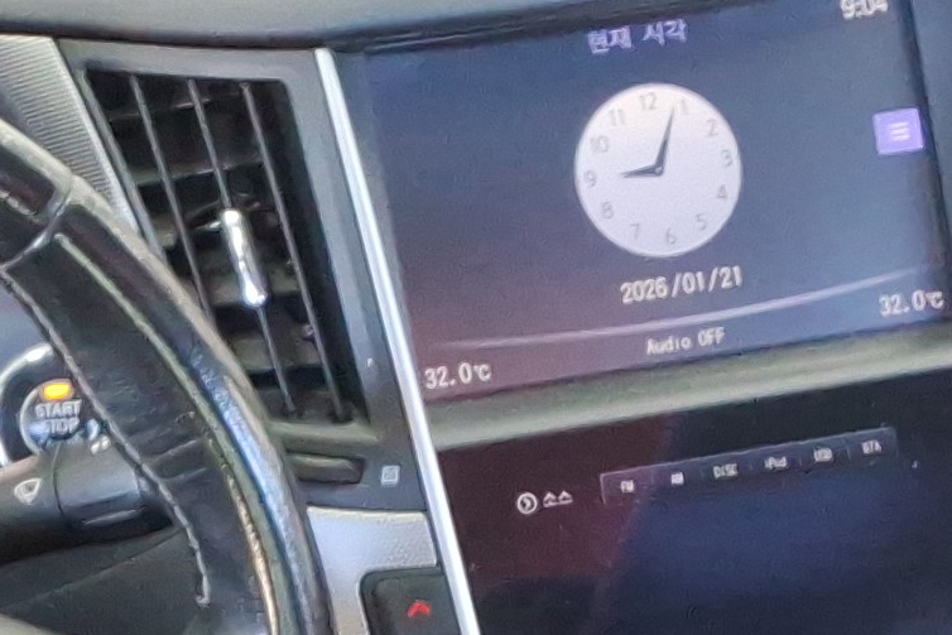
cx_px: -129
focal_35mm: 126
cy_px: 669
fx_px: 3332
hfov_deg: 15.8
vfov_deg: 10.8
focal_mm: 2.91
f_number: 1.9
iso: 149
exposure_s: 1/40
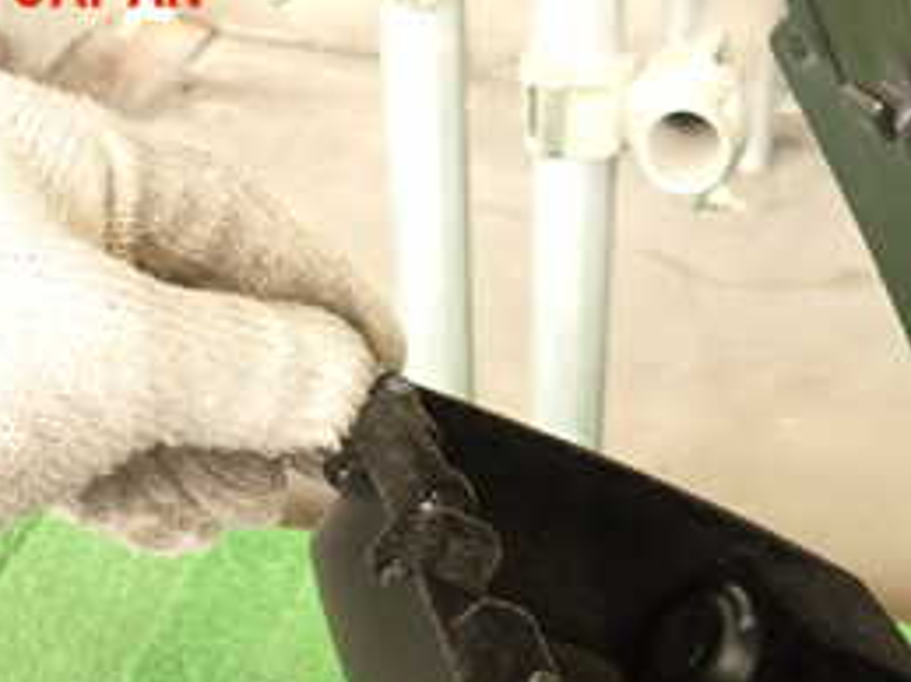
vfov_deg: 23.8
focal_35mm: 58
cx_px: 619
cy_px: 731
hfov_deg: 32.9
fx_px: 1526
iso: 320
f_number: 2
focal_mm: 4.5
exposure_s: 1/30
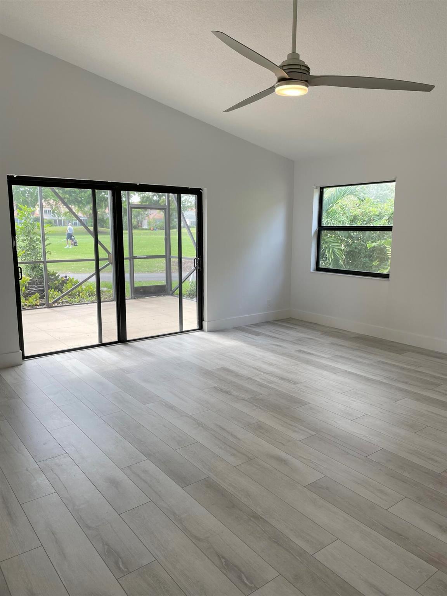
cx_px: 224
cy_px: 298
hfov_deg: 53.1
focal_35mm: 26
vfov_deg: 67.3
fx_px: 448
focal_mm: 4.2
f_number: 1.6
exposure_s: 1/124
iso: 32
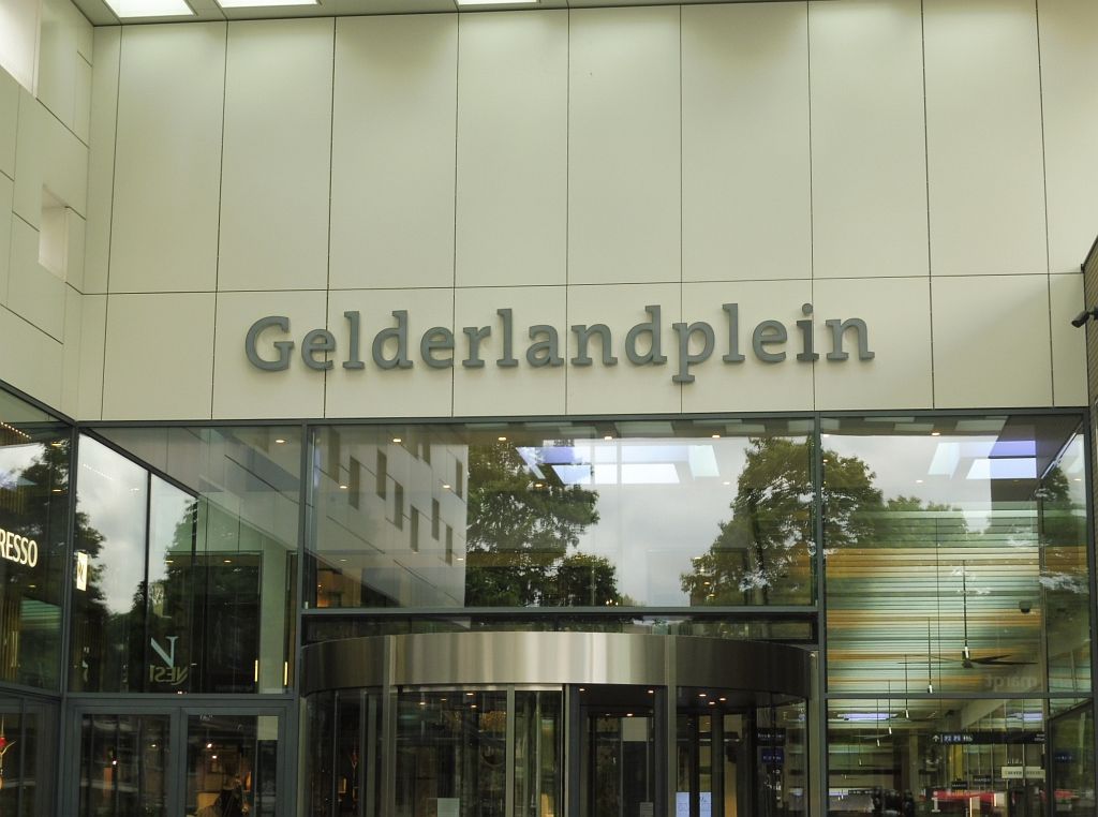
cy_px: 408
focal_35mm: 70
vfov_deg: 20.9
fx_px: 2214
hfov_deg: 27.9
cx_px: 549
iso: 125
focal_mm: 12.5
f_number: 5
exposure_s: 1/60
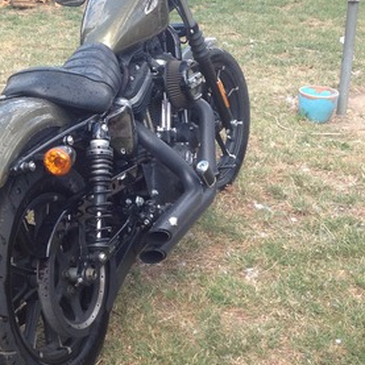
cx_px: 146
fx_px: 799
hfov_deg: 25.7
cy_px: 175
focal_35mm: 67
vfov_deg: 25.7
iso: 50
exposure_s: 1/426
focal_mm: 4.28
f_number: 2.4
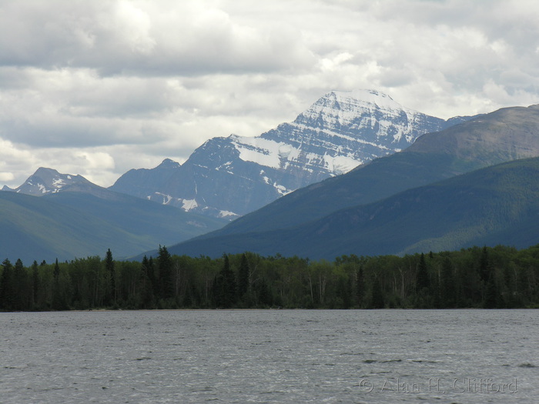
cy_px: 202
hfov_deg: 10.3
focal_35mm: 192
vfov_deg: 7.7
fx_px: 2990
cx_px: 270
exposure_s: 1/176
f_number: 7.3
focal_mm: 49
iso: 50
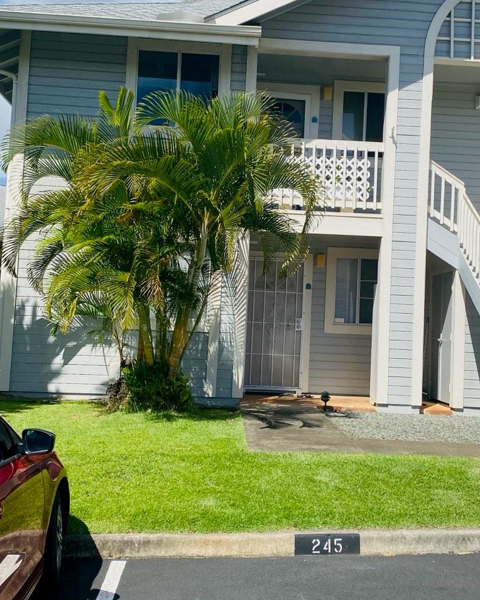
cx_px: 280
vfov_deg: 52.8
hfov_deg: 43.2
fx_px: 604
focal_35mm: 34
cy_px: 301
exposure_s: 1/3497
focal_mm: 4.25
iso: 32
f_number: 1.8
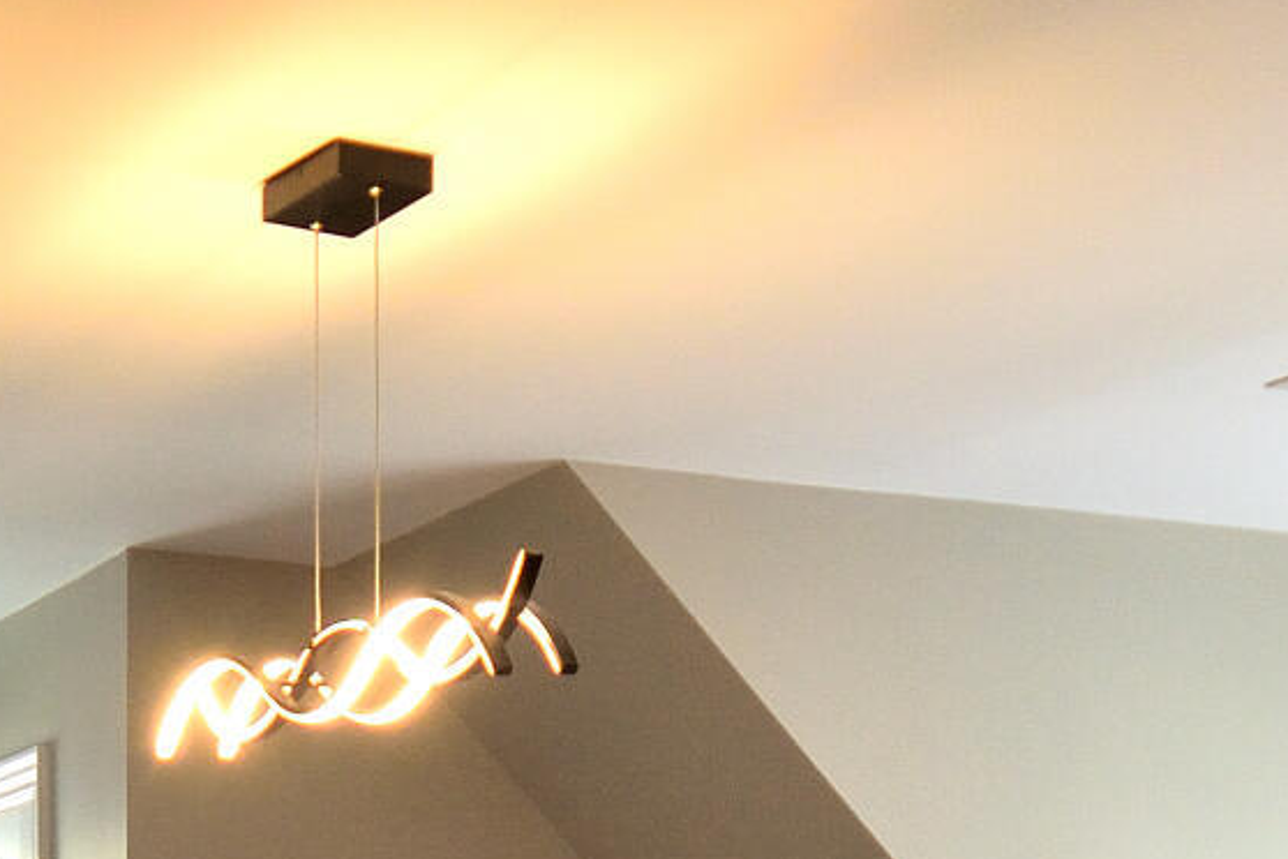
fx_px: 3173
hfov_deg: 22.8
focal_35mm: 89
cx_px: 402
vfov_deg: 14.1
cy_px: 1411
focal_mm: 11
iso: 400
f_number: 4
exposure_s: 1/60
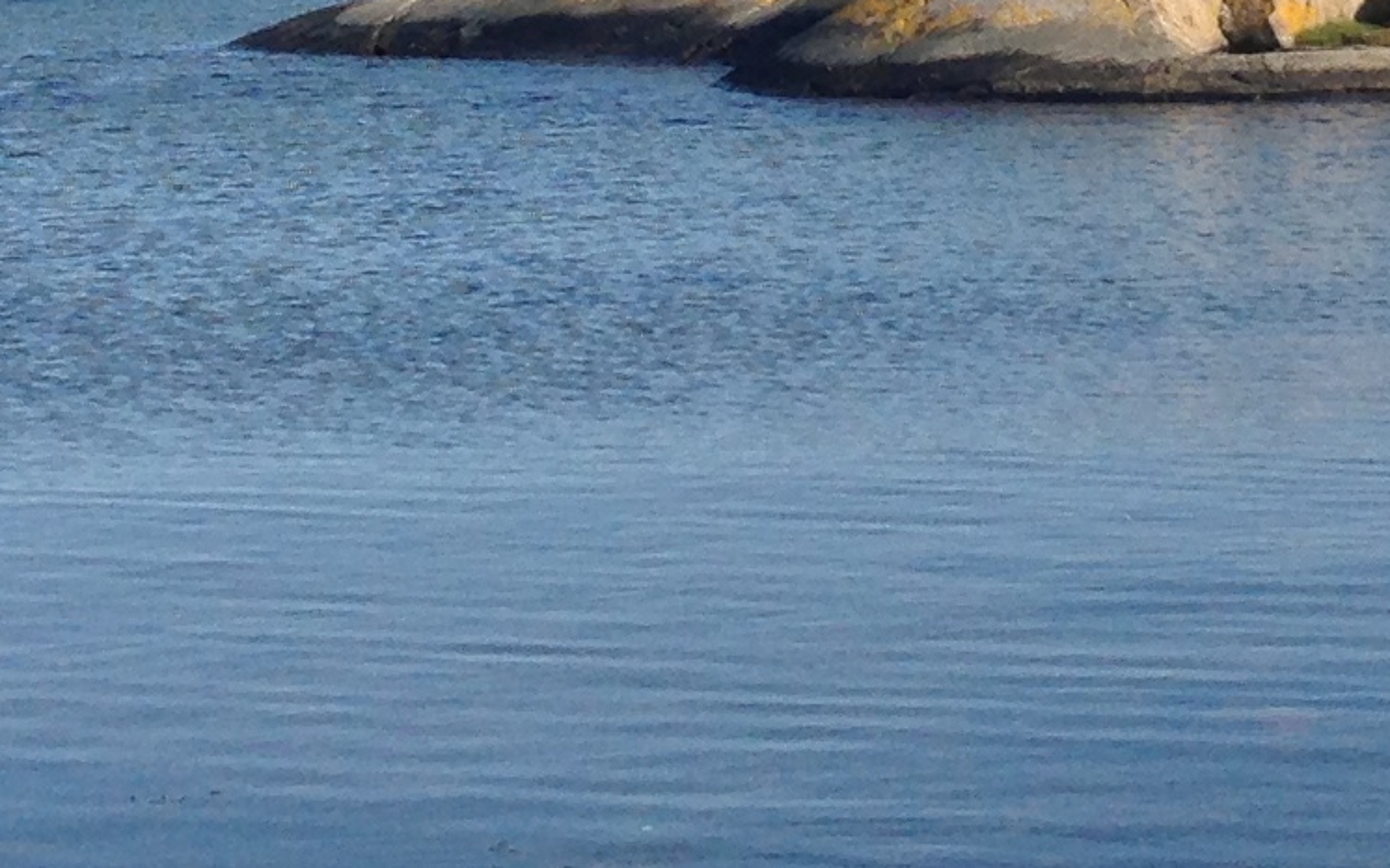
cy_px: -749
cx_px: 1261
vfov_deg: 8.2
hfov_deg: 13.6
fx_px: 5795
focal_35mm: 153
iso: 50
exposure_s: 1/1466
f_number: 2.4
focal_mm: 4.13
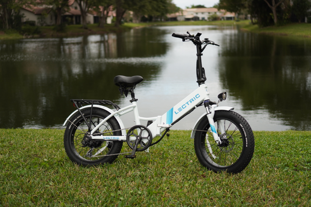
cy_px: 104
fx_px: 453
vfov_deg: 25.7
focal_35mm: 52
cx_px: 156
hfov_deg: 37.9
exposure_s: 1/640
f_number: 1.8
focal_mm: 35
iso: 100
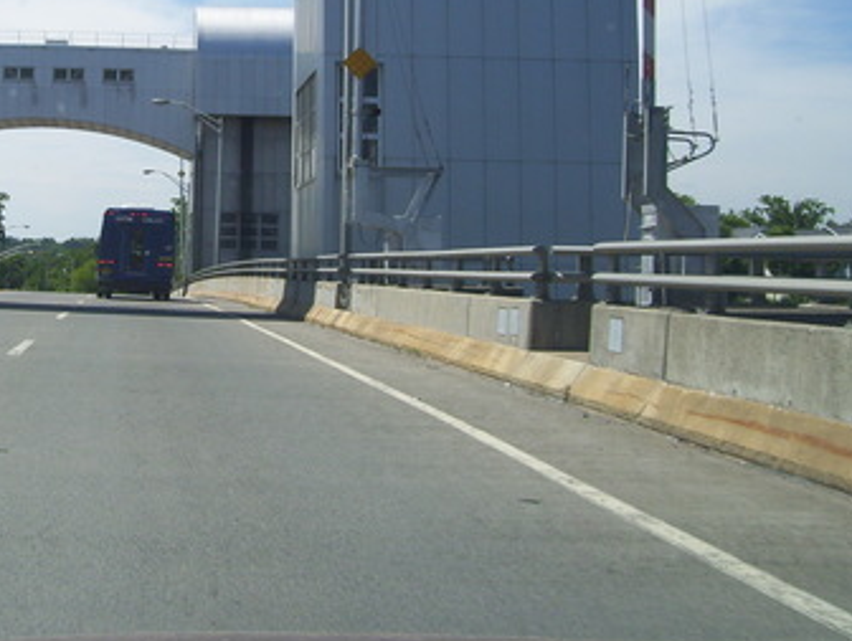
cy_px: 111
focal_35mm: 64
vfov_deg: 22.6
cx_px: 124
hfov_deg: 29.3
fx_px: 1577
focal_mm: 6
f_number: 4.8
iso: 80
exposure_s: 1/500
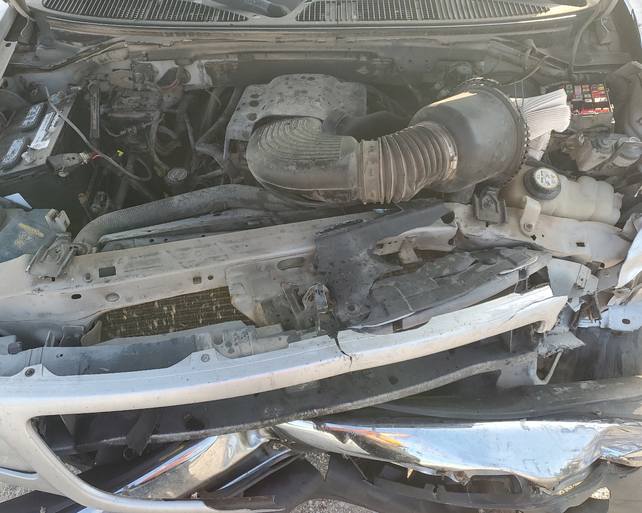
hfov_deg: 58.7
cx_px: 304
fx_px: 570
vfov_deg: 48.5
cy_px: 261
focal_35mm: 30
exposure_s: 1/370
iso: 50
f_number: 1.5
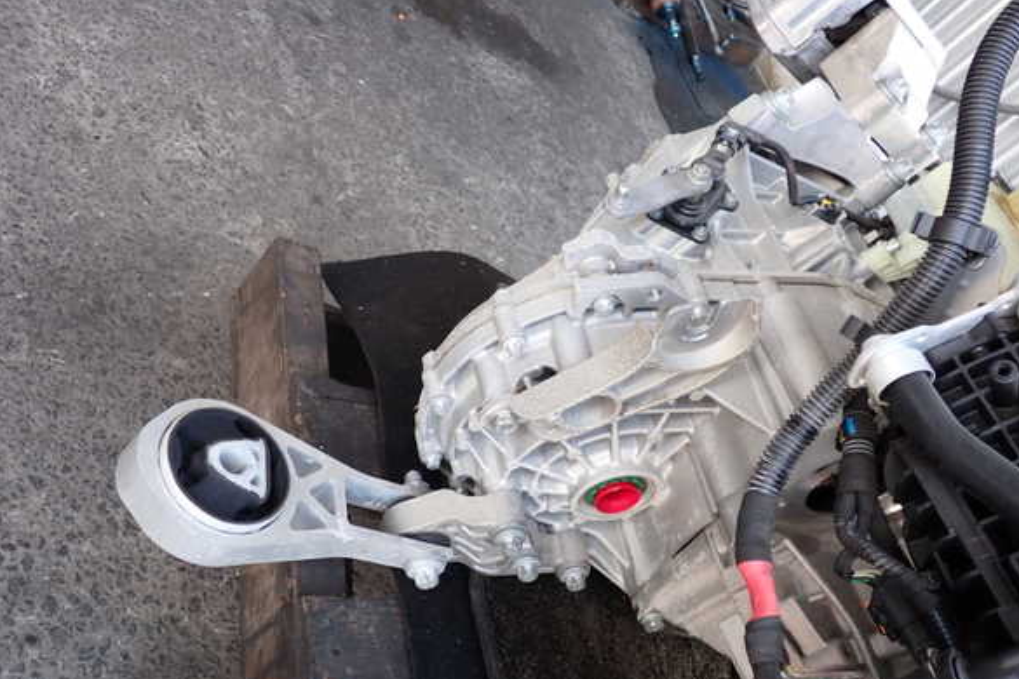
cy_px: 345
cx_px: 517
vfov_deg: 41.1
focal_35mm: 32
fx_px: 906
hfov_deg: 58.7
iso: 125
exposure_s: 1/60
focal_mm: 5.4
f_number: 2.3
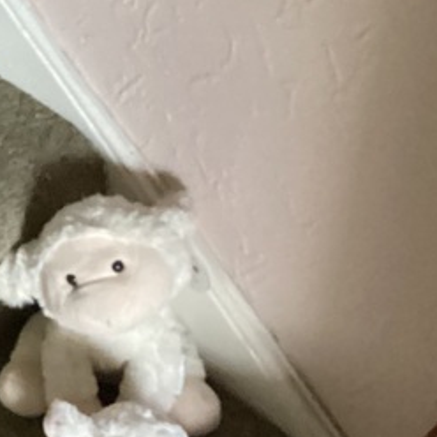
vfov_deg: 15.0
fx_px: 1614
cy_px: -62
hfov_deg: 13.7
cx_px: -358
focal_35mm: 113
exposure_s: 1/20
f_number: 2.4
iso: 640
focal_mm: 3.3
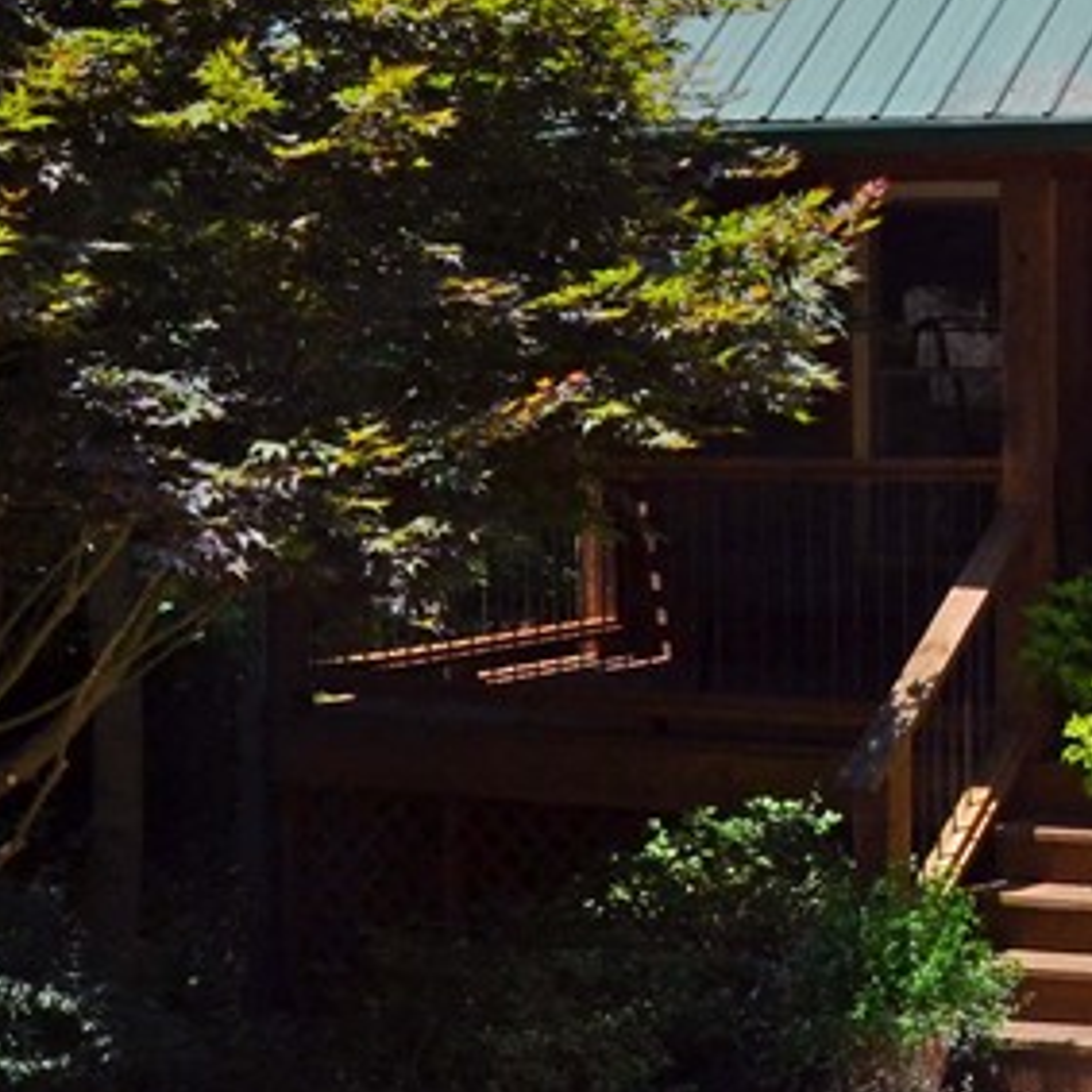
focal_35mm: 98
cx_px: 1590
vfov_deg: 17.6
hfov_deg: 16.3
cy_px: 224
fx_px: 3498
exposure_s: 1/200
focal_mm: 20
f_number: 10
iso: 400
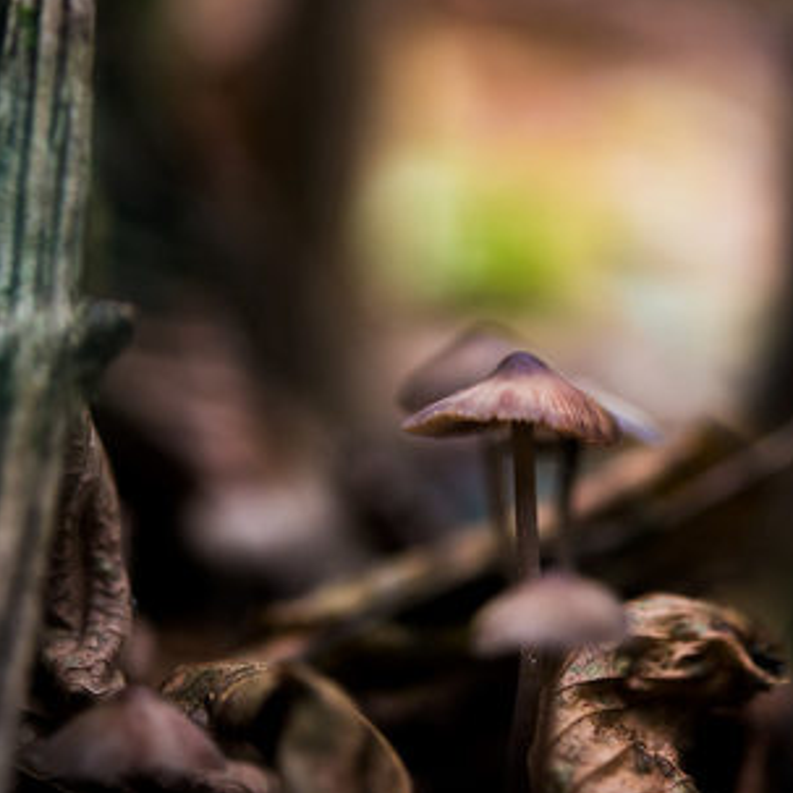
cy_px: 369
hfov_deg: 17.2
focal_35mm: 101
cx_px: 508
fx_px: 2618
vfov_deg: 17.2
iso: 800
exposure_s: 1/80
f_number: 3.2
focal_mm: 60
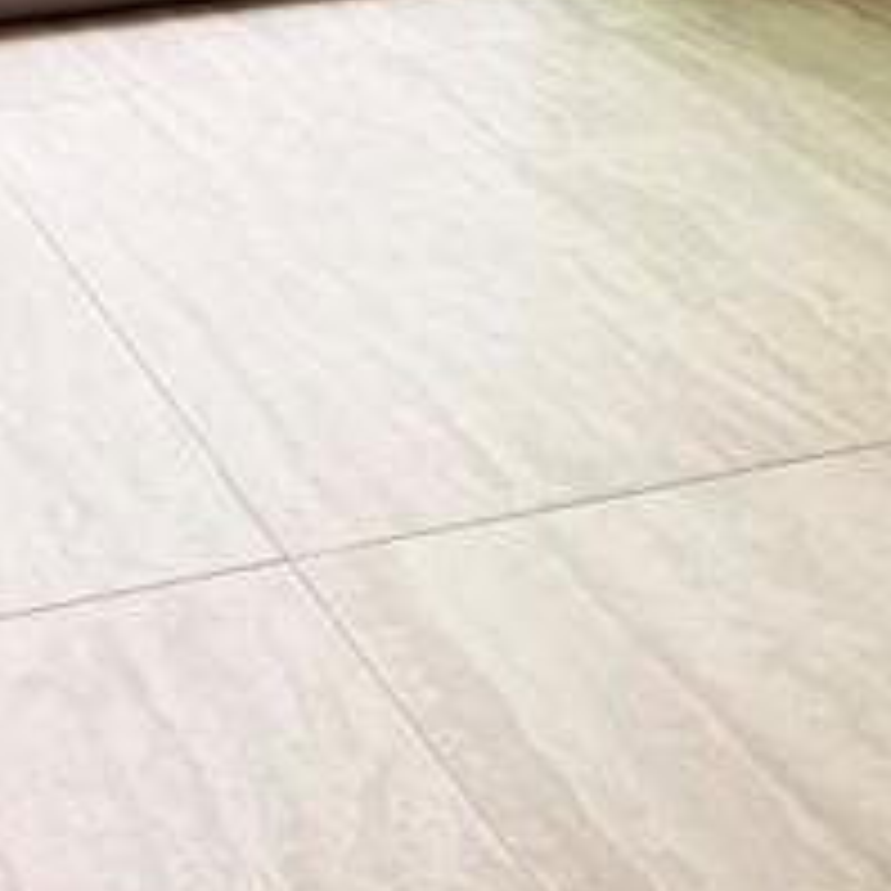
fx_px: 2912
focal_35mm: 100
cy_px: -747
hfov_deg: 17.4
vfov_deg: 15.0
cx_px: 320
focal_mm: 2.22
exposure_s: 1/120
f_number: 2.2
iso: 100
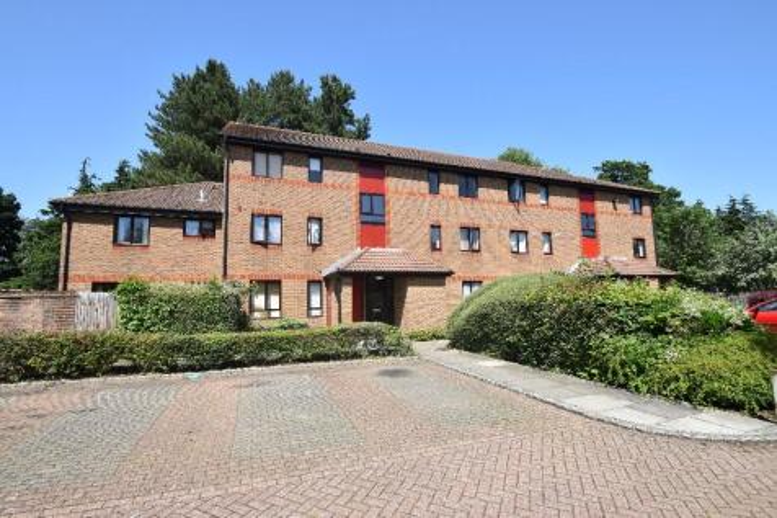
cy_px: 259
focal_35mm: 15
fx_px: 324
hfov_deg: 100.4
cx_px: 388
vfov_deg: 77.3
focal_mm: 10
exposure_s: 1/400
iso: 200
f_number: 8
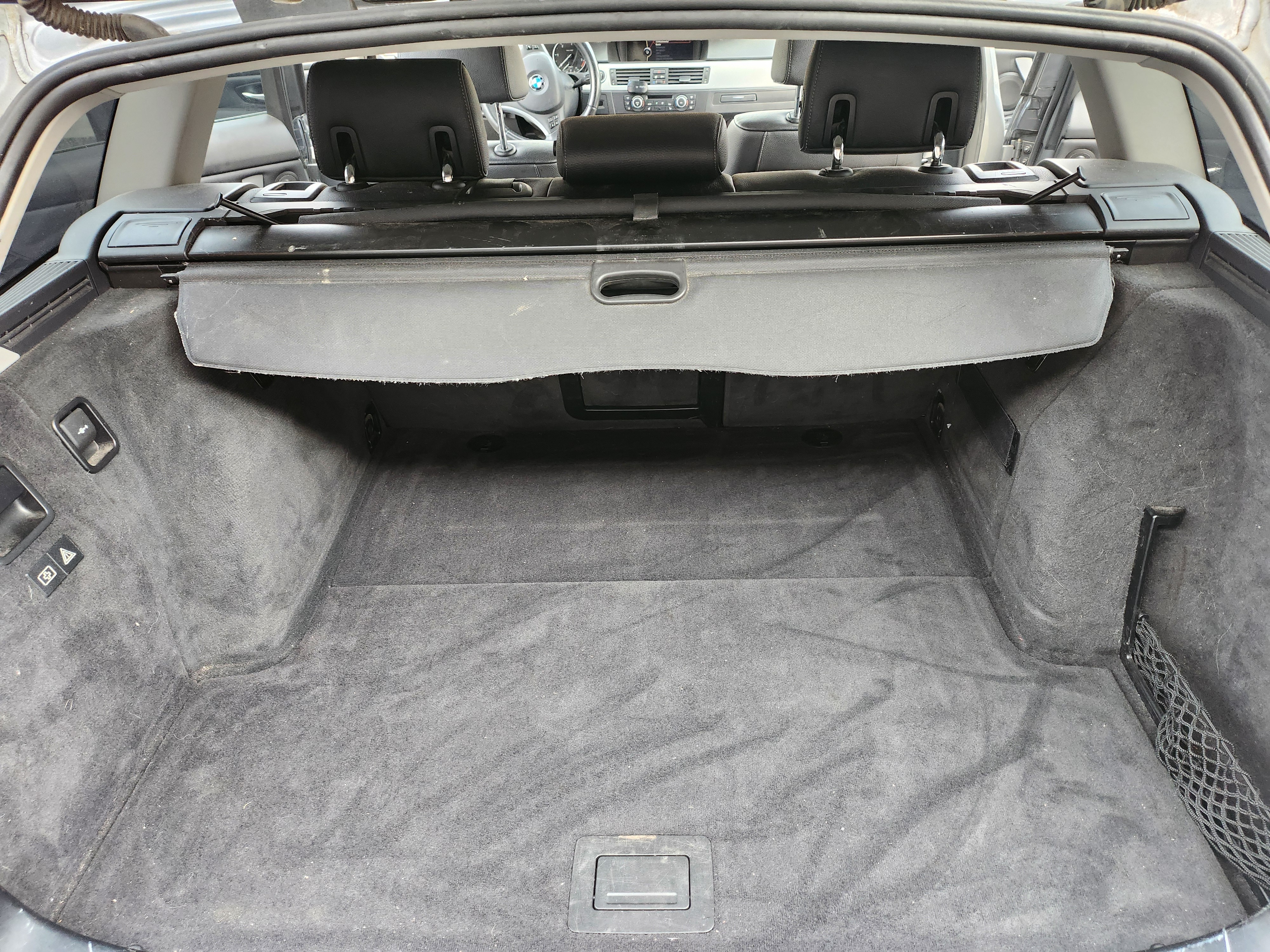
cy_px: 476
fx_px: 881
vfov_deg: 56.8
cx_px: 635
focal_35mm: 24
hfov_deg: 71.6
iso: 200
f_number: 1.8
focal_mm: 5
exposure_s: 1/100
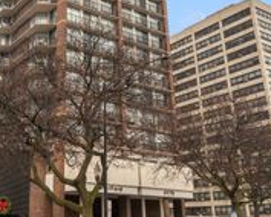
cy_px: -5
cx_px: 75
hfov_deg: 40.2
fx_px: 361
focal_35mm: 45
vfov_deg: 30.8
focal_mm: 17
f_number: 8
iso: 200
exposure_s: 1/100
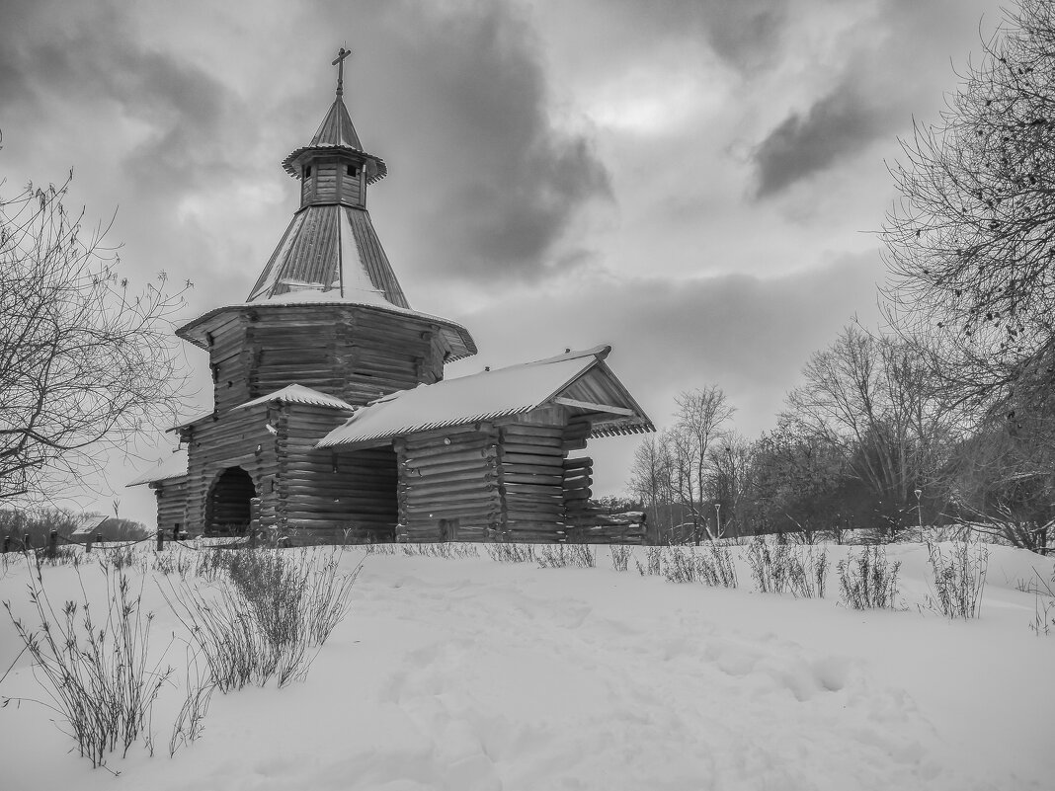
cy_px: 396
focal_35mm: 28
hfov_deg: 63.4
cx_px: 528
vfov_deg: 49.7
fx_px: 853
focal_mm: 14
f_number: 3.5
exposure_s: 1/1000
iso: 200
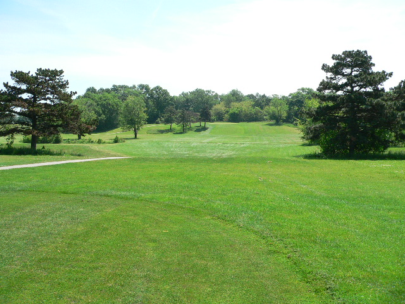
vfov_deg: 39.7
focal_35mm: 36
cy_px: 152
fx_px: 421
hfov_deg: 51.4
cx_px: 202
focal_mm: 6
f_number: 2.8
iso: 100
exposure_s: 1/1000
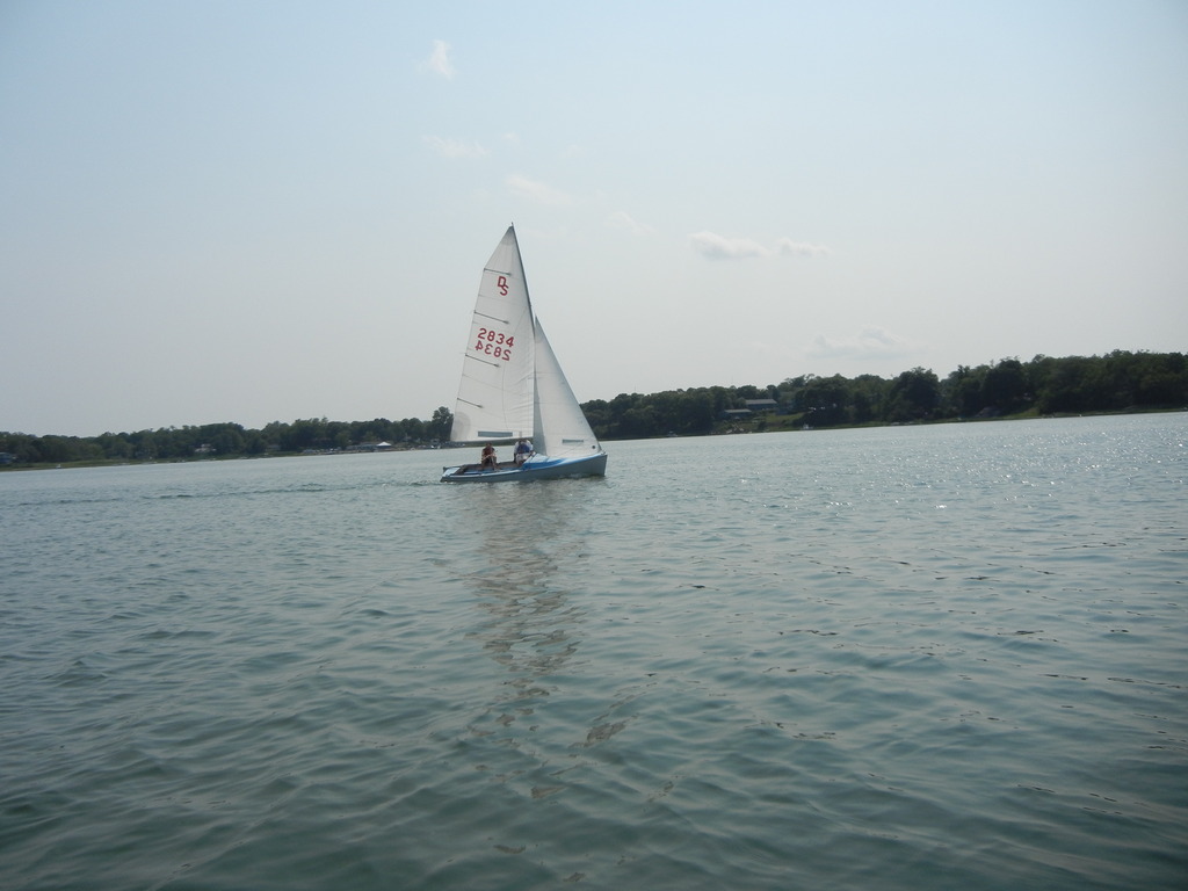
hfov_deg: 60.0
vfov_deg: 46.8
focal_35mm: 30
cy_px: 446
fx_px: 1030
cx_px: 594
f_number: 7
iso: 160
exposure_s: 1/998
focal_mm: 5.4
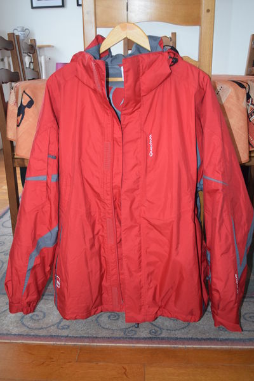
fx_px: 413
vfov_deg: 49.6
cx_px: 127
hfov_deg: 34.2
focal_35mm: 39
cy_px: 190
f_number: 4.2
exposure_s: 1/60
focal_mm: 26
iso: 1000
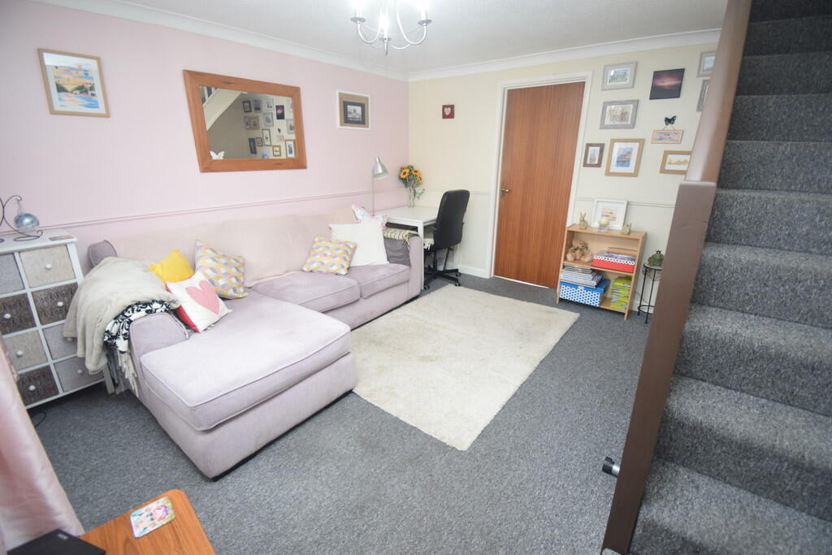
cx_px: 416
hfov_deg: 100.4
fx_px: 347
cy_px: 278
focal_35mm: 15
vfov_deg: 77.3
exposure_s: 1/60
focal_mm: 10
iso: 640
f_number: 4.5
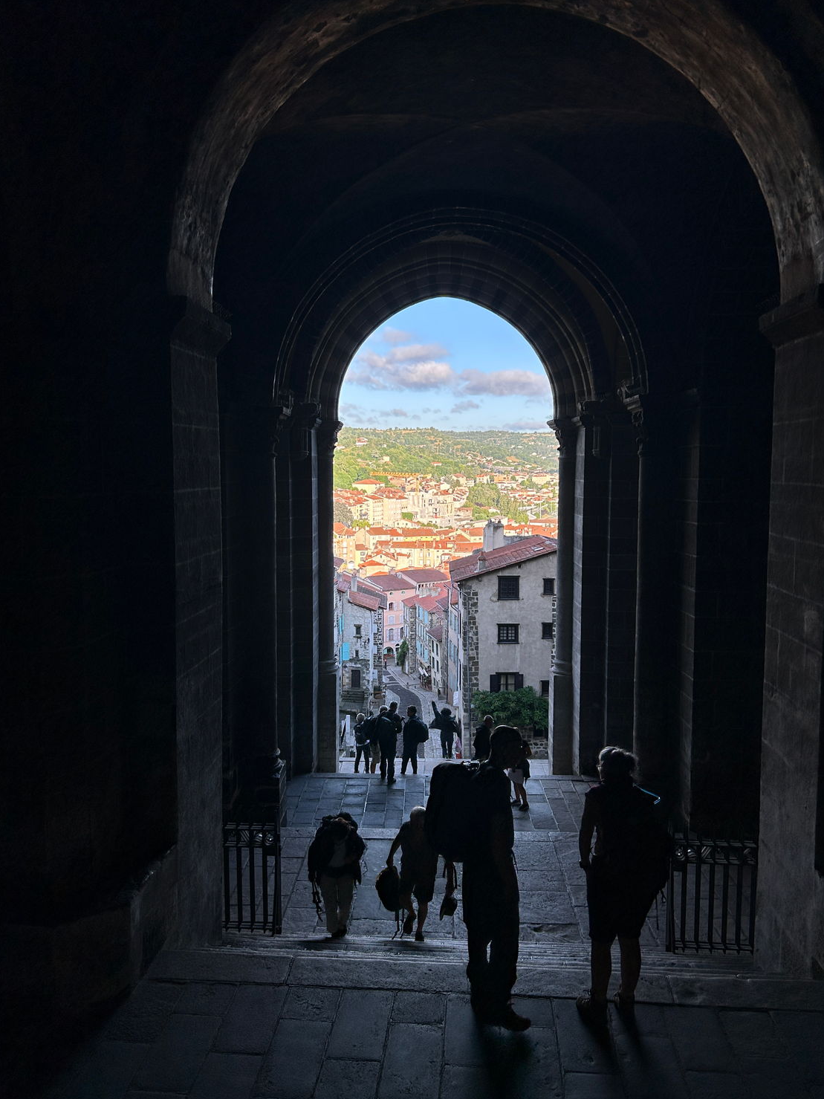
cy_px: 539
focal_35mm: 27
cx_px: 411
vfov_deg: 65.3
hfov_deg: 51.3
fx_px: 857
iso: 50
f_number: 1.5
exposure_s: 1/1124
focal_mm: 5.7
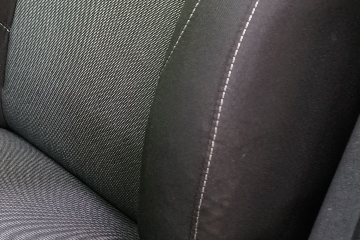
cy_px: -55
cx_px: -105
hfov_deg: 20.9
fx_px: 890
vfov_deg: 14.8
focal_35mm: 89
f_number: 5
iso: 2000
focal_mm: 28
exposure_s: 1/15
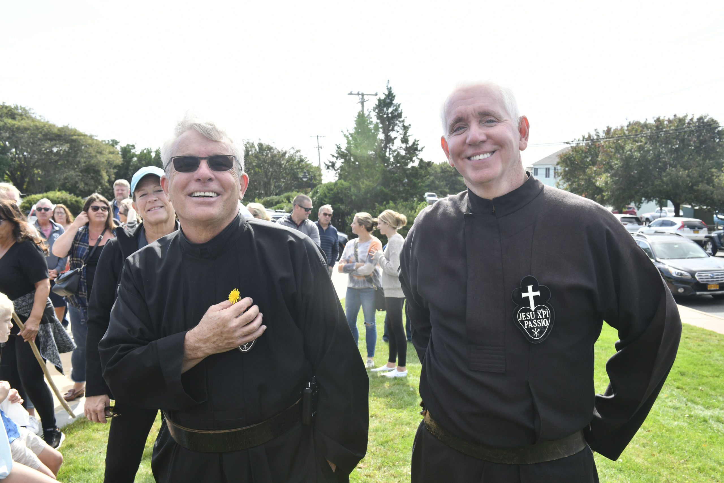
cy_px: 242
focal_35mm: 36
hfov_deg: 53.1
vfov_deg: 36.9
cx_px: 362
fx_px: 724
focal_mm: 36
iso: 800
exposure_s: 1/500
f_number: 11
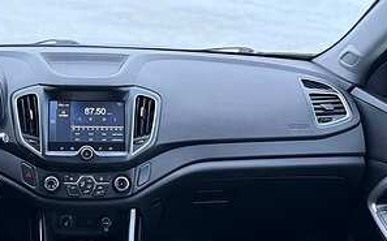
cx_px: 90
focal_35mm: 47
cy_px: 101
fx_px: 495
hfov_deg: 41.2
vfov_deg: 27.3
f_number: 1.78
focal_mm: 6.76
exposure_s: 1/48
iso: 800
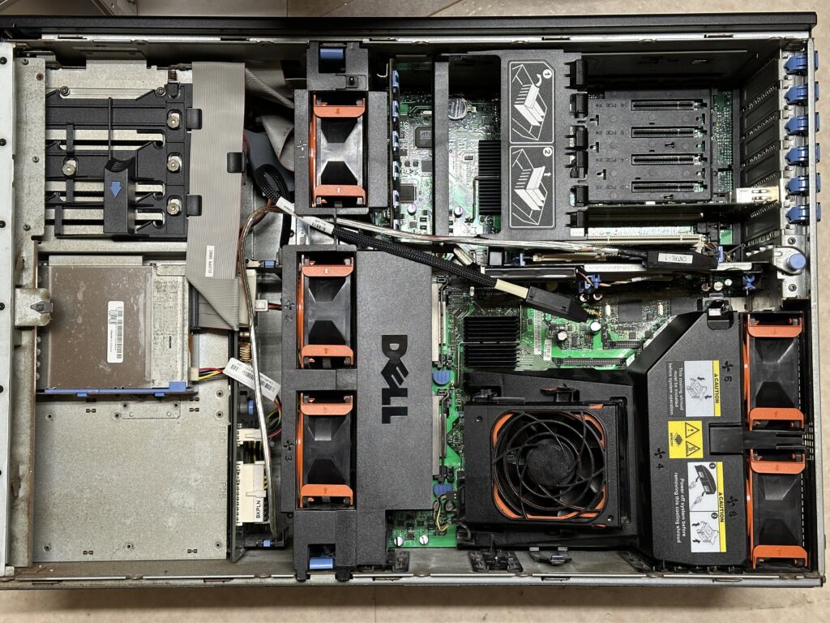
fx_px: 1151
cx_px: 415
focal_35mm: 48
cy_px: 312
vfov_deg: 30.3
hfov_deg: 39.7
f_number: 1.78
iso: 250
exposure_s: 1/50
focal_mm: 6.86
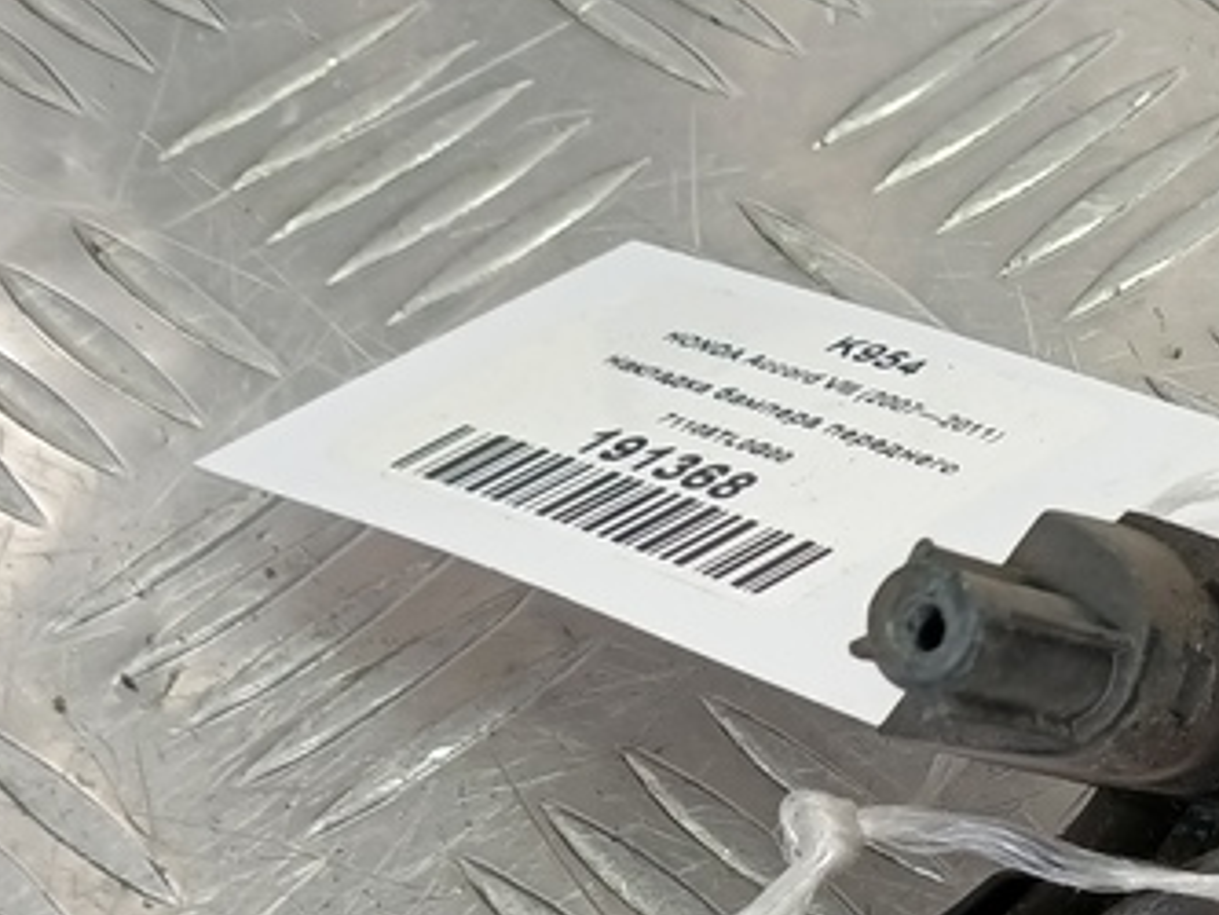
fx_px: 2924
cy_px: 1233
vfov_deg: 16.7
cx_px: 1464
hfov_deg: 21.8
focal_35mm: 83
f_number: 1.6
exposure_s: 1/50
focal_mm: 4.11
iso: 101
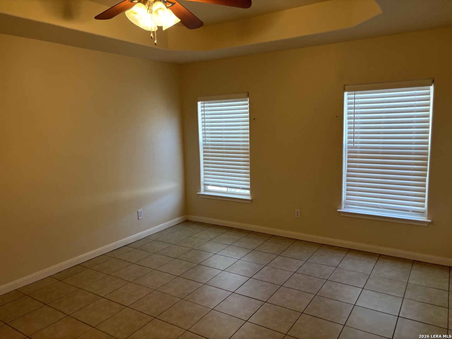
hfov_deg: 67.3
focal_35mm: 26
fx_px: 339
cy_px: 170
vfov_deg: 53.1
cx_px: 226
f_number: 1.6
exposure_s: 1/60
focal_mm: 5.96
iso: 100
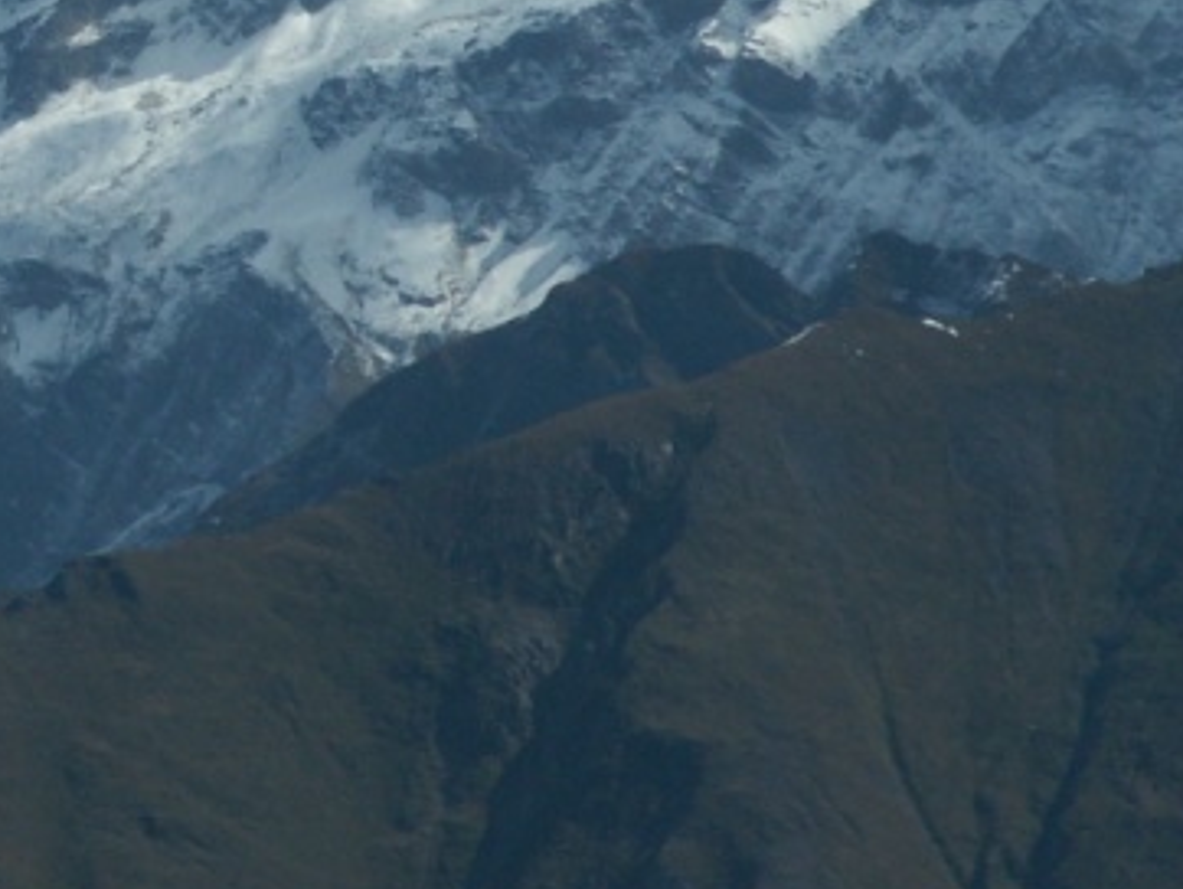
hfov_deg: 4.2
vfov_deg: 3.2
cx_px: -176
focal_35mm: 472
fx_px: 16141
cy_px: 46
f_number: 8
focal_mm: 27.31
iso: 50
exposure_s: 1/400
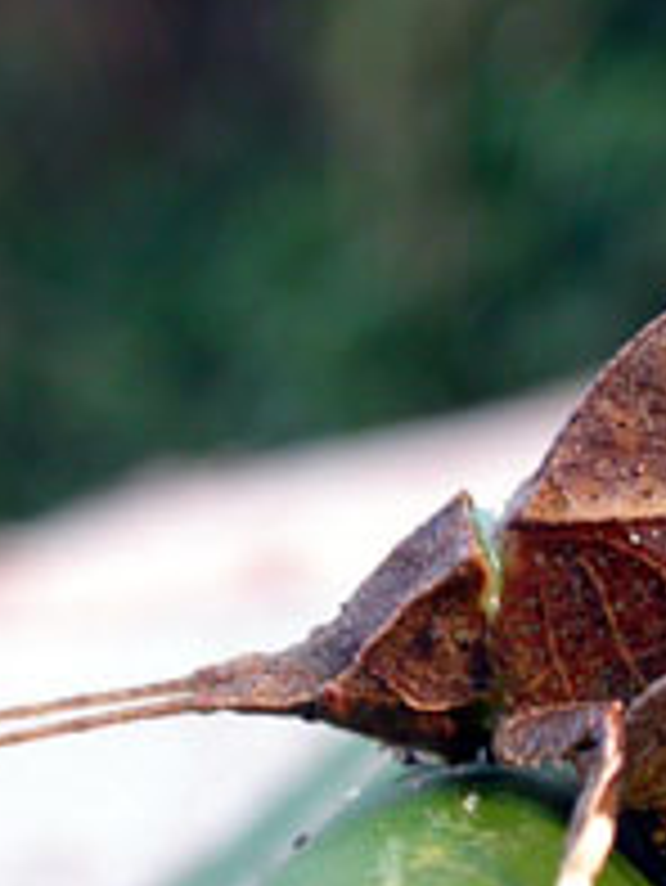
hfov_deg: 9.4
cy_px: 630
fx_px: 4049
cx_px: 468
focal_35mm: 158
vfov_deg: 12.5
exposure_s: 1/66.1
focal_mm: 16.2
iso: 100
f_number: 5
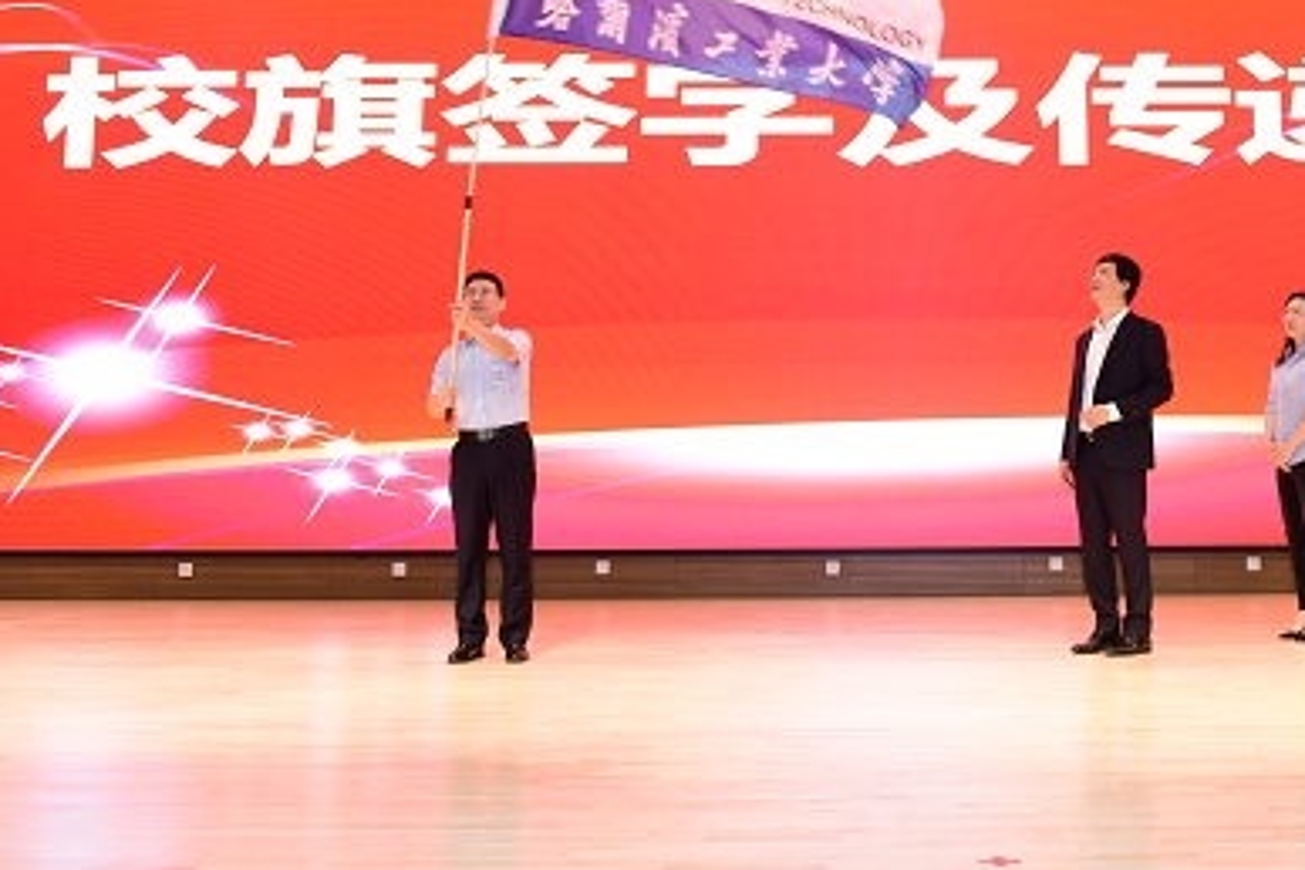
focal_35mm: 45
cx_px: 931
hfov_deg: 42.6
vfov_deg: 29.6
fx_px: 1631
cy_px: 260
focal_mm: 29
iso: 1600
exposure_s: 1/125
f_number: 4
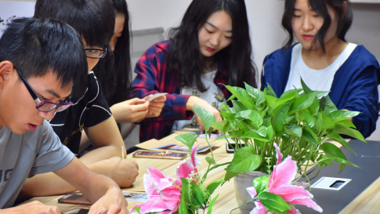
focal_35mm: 145
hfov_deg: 14.8
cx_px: 157
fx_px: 1461
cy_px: 162
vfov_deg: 8.4
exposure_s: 1/80
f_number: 5
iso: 2000
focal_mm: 70
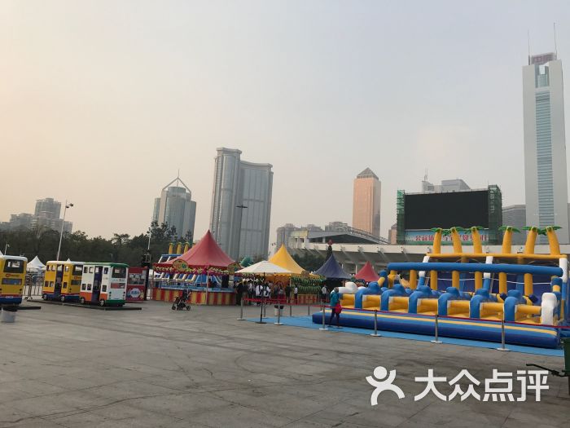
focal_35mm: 28
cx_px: 285
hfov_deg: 63.4
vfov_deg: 49.7
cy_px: 214
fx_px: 461
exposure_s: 1/1076
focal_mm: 3.99
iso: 20
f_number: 1.8
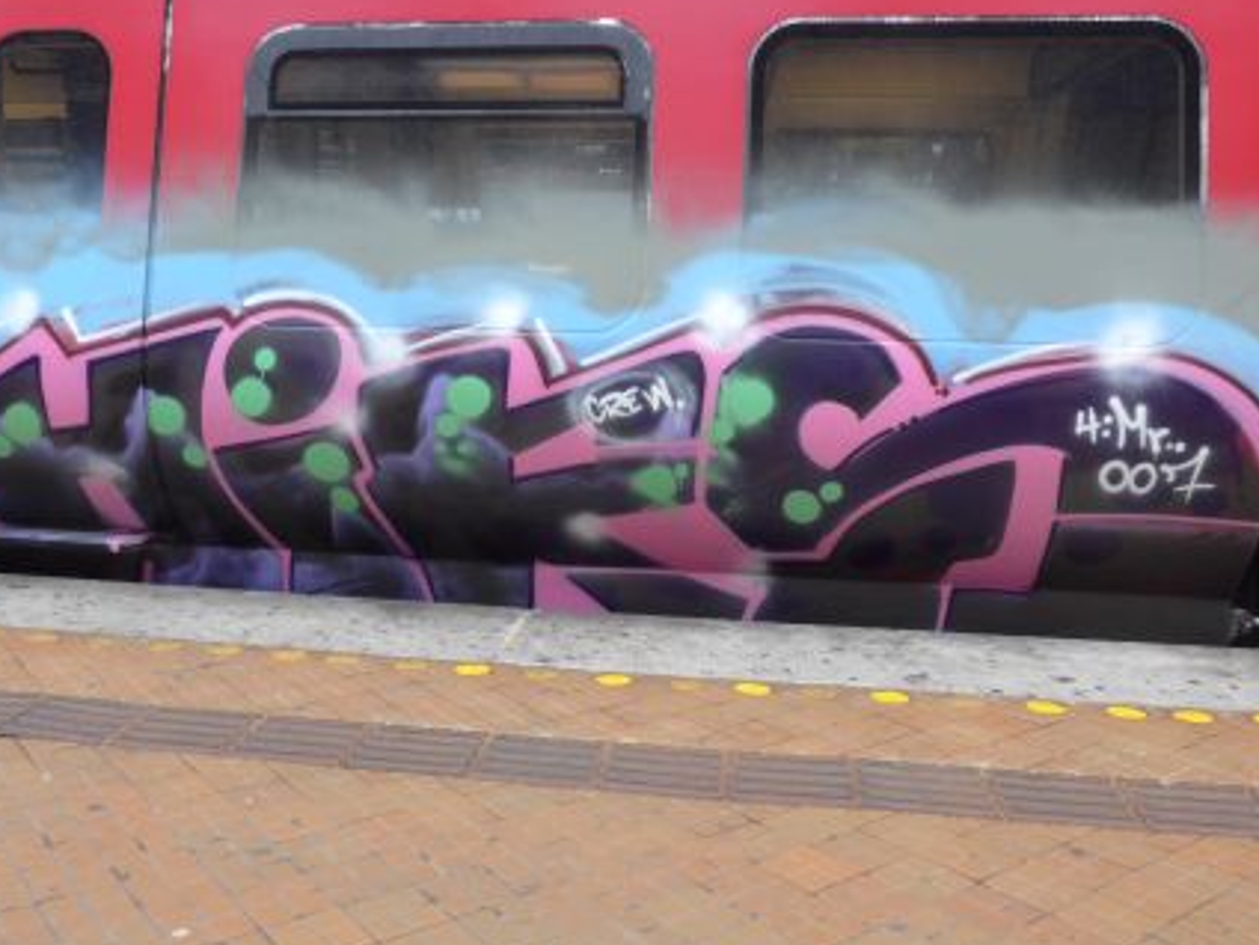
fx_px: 1200
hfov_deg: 55.2
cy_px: 423
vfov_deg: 42.9
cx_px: 558
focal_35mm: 33
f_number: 6.3
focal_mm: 6
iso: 400
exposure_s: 1/20
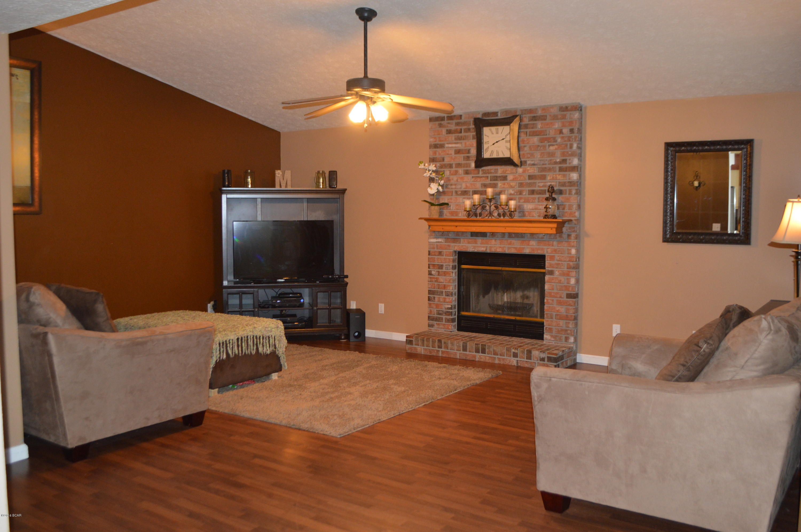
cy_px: 266
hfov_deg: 57.3
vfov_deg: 39.9
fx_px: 734
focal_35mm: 33
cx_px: 400
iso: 720
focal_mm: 22
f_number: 3.8
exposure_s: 1/60
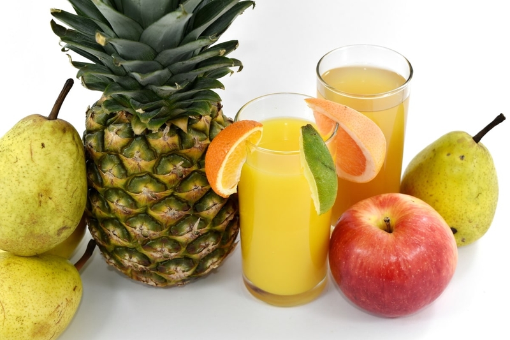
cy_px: 170
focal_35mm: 57
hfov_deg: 35.1
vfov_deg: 23.8
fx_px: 807
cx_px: 255
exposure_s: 1/125
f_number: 8
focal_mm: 38
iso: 100
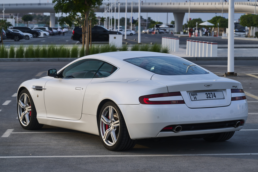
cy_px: 86
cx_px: 129
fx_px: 824
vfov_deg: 11.9
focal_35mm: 115
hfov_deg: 17.8
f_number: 8
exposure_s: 1/200
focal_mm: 115
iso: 320
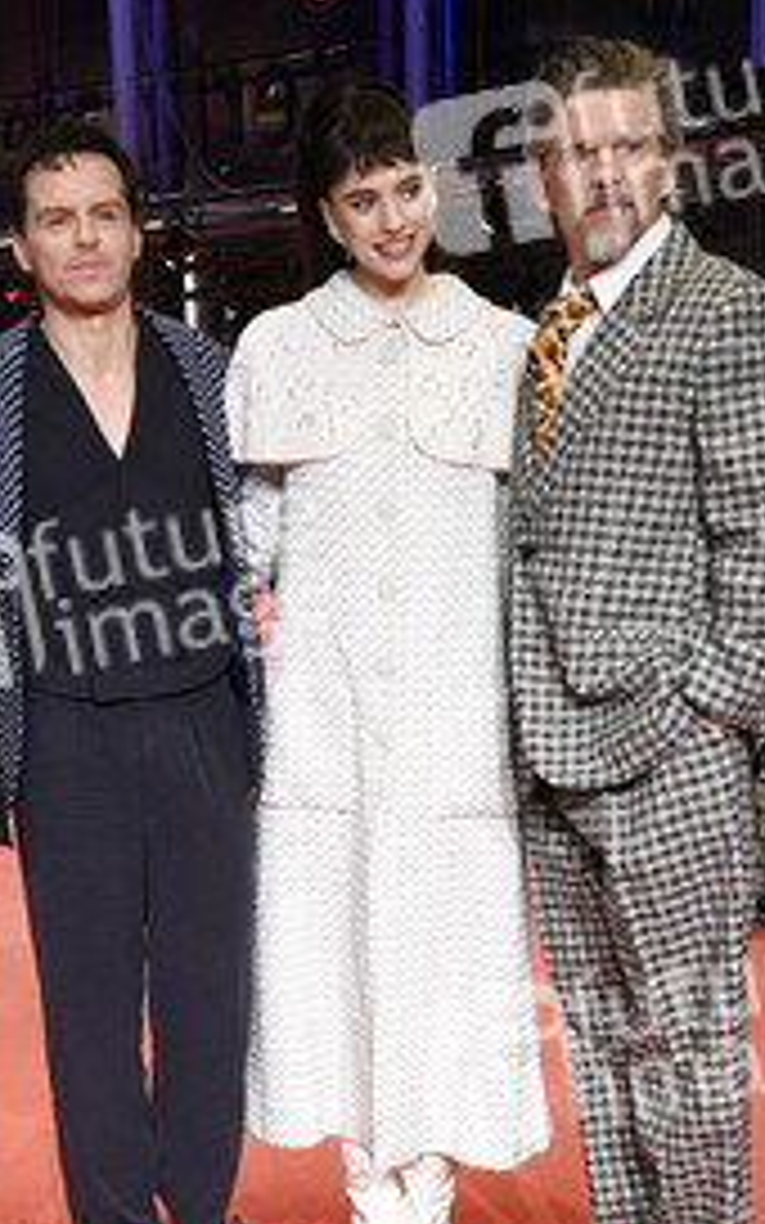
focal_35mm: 72
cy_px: 824
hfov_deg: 18.0
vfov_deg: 28.4
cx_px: 234
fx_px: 2402
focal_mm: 48
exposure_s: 1/200
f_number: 5.6
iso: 5000
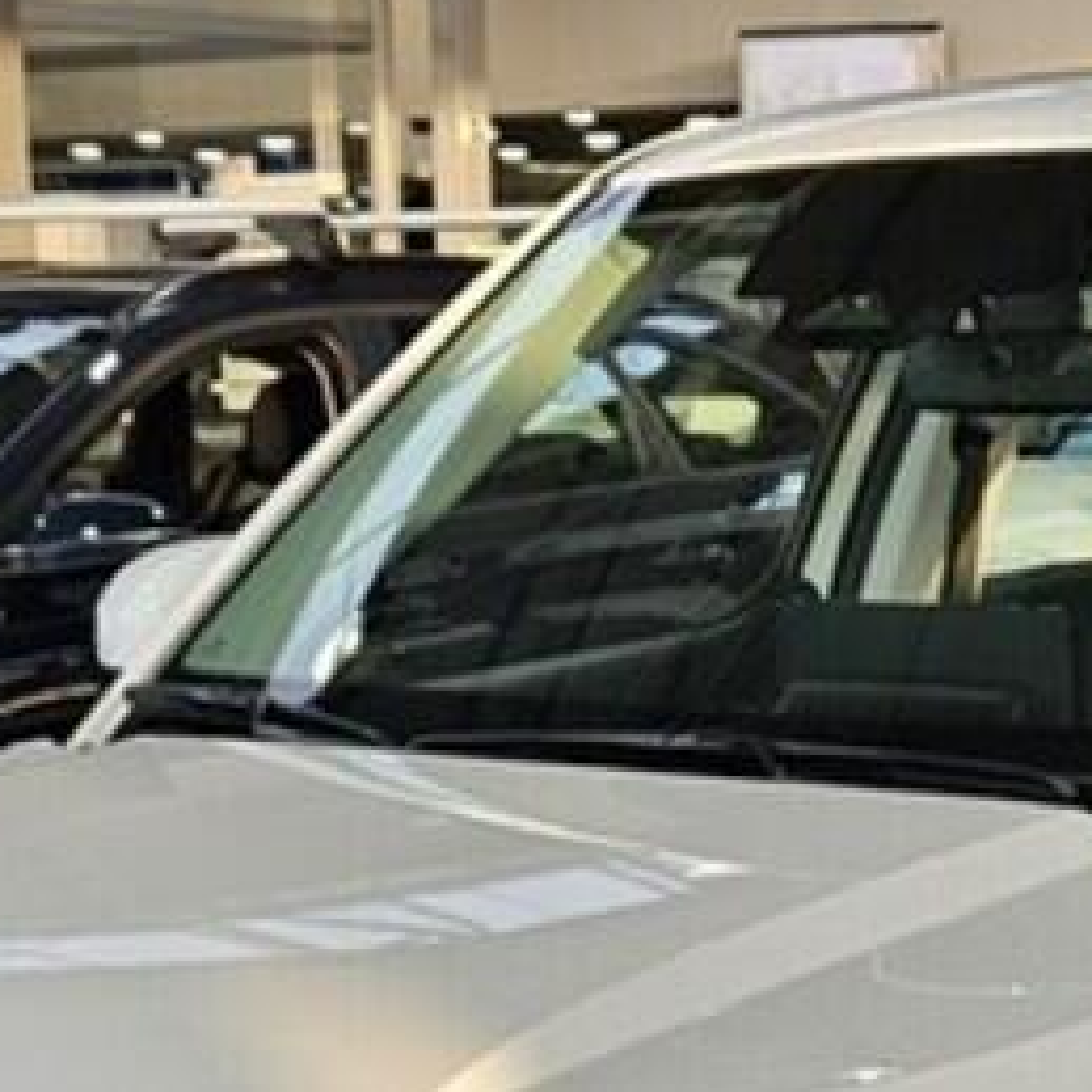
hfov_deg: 15.4
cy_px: 1370
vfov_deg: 14.8
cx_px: 810
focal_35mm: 113
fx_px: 4033
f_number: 1.8
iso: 100
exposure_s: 1/180
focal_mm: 5.4
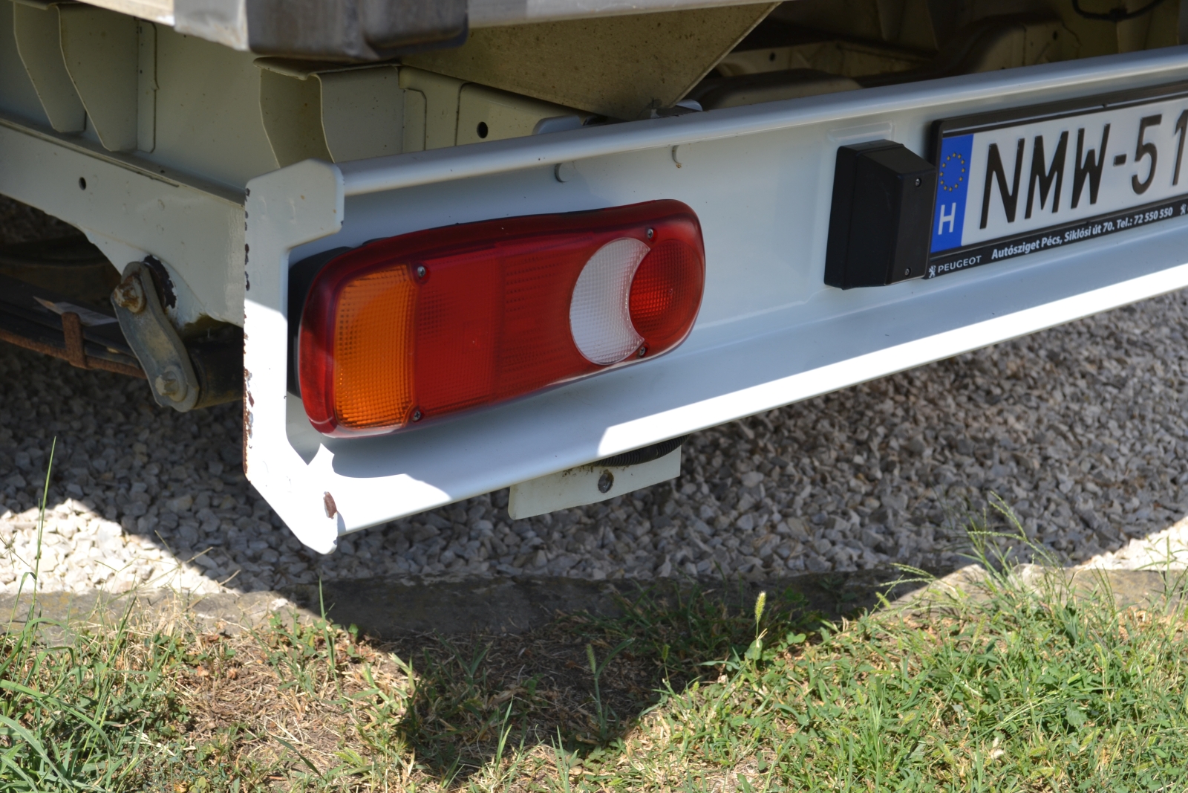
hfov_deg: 33.4
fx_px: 1980
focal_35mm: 60
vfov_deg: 22.6
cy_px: 396
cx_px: 594
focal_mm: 40
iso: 100
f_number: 7.1
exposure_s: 1/200
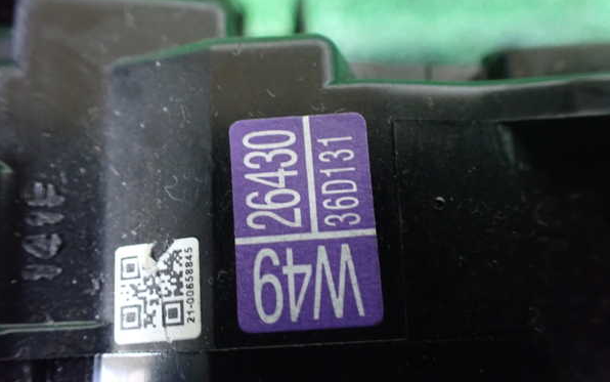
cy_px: 203
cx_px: 304
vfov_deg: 39.4
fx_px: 532
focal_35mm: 32
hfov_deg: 59.6
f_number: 2.3
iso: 1250
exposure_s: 1/30
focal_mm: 5.4
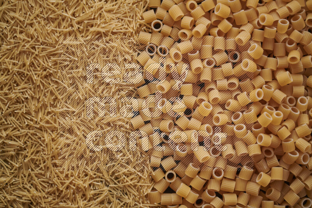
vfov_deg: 27.0
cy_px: 104
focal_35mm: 50
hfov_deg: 39.6
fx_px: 433
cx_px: 156
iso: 160
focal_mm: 50
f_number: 8
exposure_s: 1/100
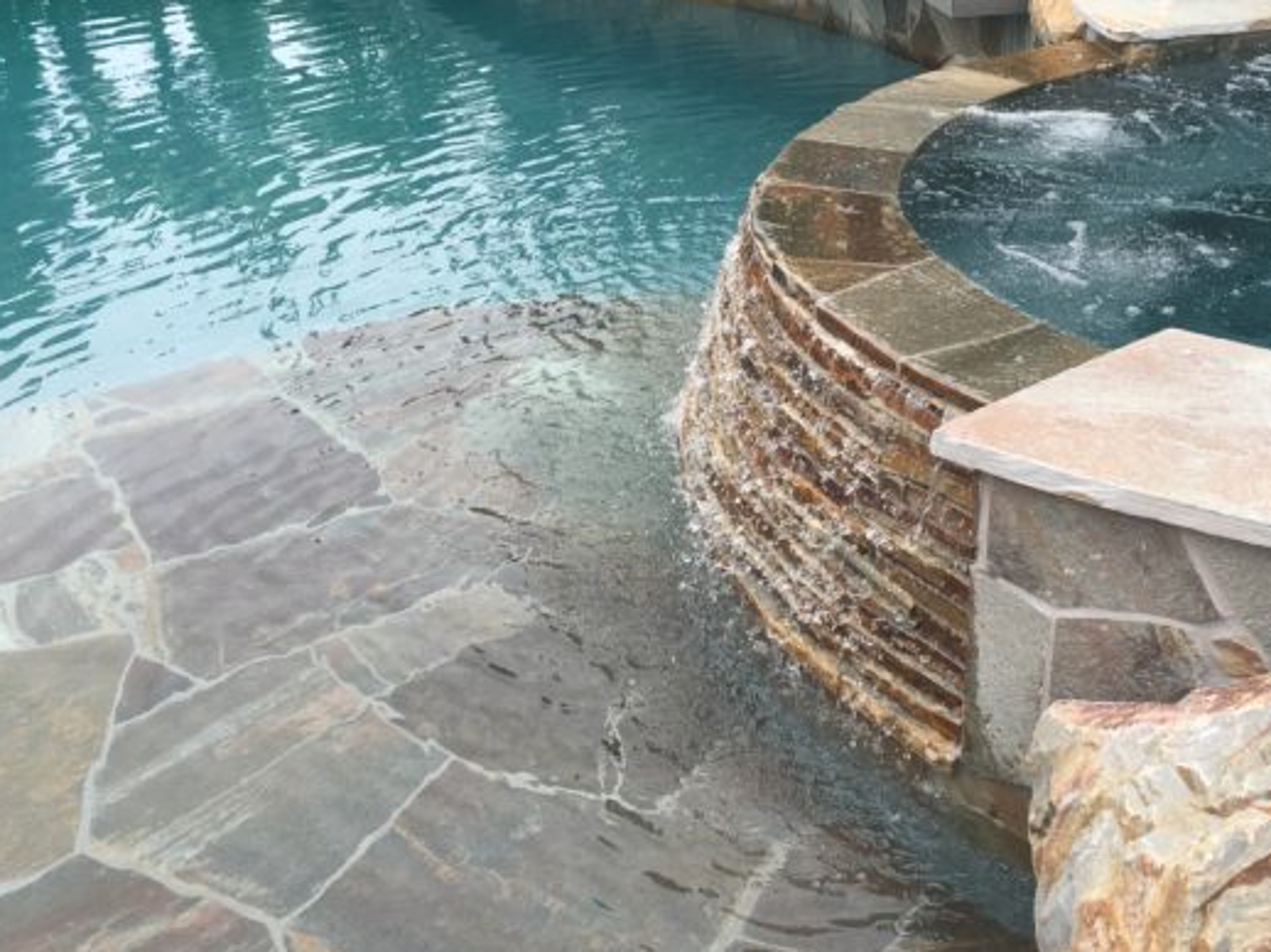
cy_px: 373
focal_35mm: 43
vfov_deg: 33.4
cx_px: 797
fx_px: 1578
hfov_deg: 43.5
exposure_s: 1/541
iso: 25
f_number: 2.2
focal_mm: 4.15
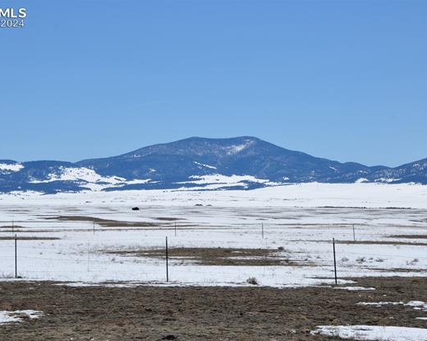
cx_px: 185
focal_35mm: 129
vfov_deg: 12.0
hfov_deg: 15.0
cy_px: 171
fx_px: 1625
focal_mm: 75
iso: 200
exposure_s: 1/800
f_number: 13
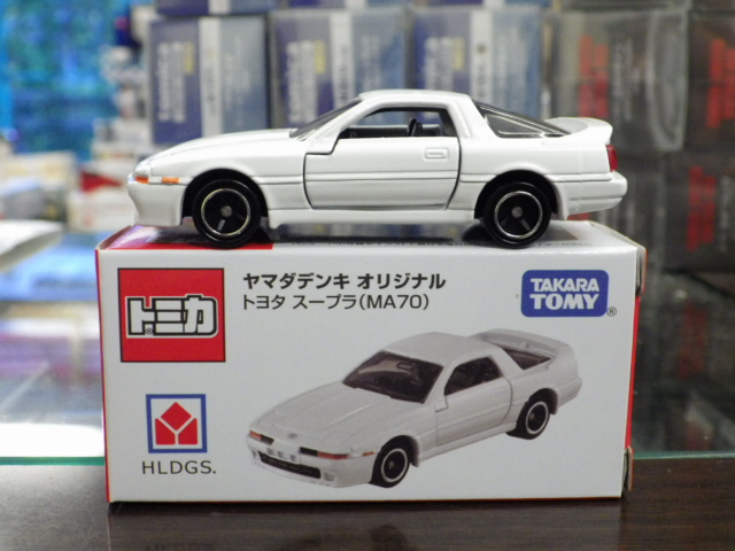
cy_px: 276
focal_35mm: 50
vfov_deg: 29.1
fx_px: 1062
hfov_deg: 38.2
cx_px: 368
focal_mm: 9
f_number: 3.8
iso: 800
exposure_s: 1/40
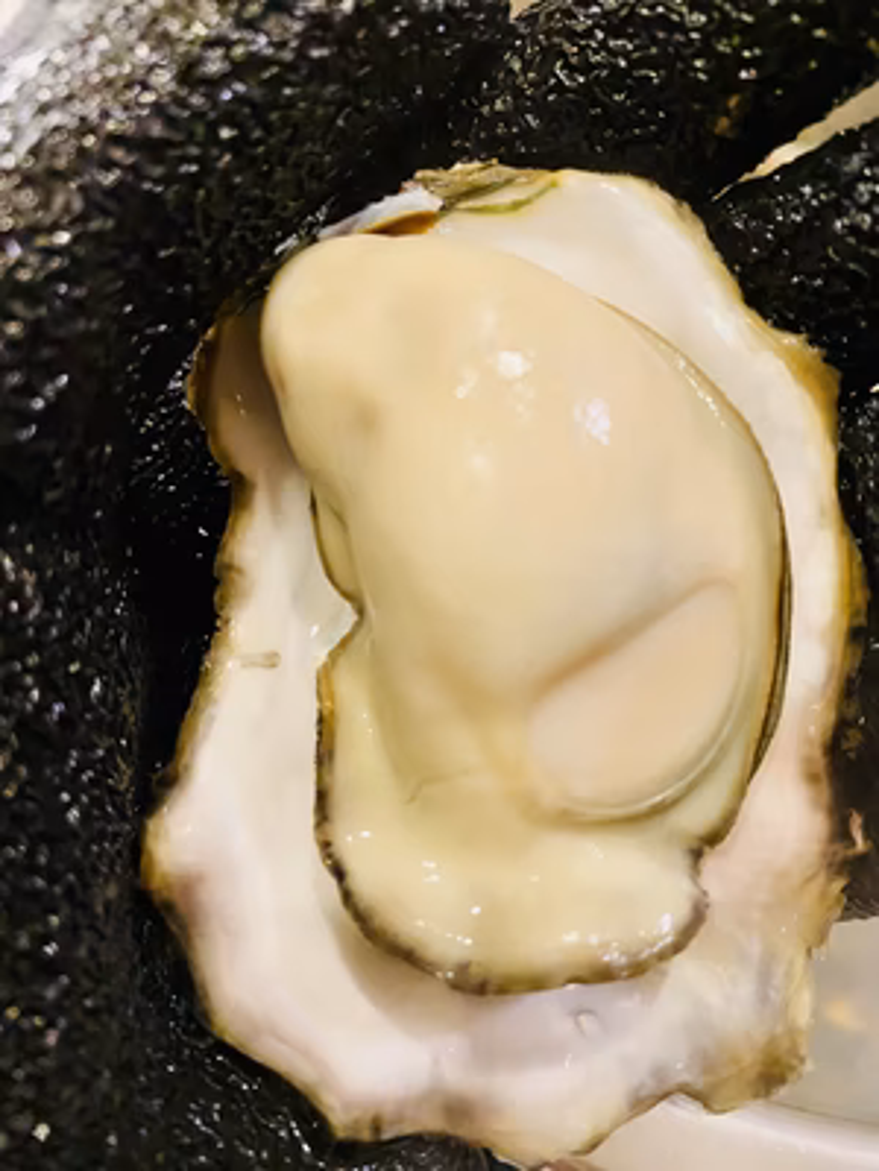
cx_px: 440
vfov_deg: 69.4
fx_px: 846
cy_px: 586
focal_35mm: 25
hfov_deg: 54.9
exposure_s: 1/40
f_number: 1.8
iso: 500
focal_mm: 4.25
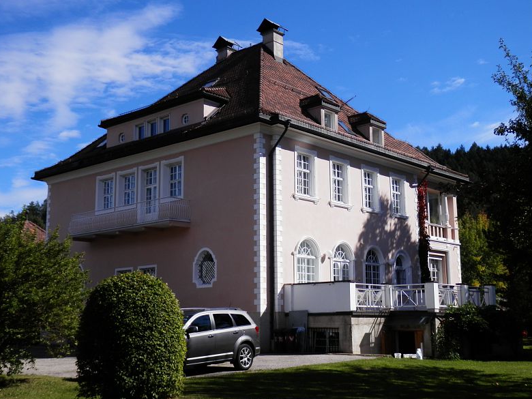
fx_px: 630
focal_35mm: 41
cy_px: 204
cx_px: 267
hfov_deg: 45.8
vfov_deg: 35.1
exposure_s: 1/125
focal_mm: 7.3
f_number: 10.4
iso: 80
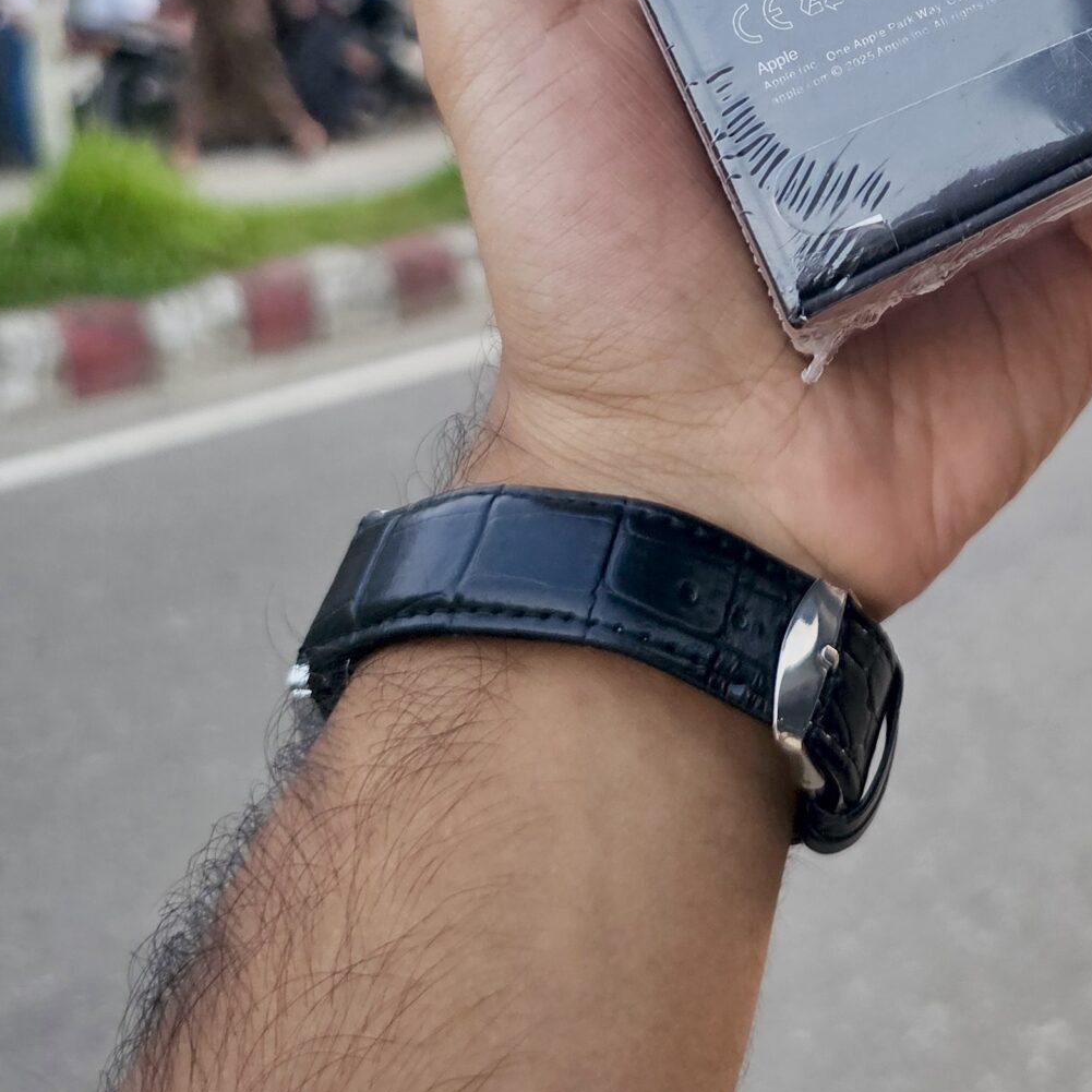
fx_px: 1856
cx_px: 925
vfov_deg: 30.2
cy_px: -29
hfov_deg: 31.6
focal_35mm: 52
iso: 200
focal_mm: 6.3
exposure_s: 1/101
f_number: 1.7
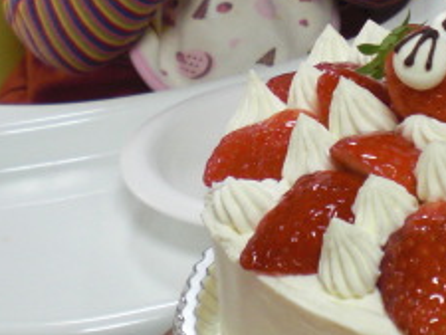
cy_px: 52
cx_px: 363
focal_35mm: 108
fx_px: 1392
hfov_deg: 18.0
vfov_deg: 13.6
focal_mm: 6.3
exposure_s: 1/60
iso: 200
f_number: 3.1
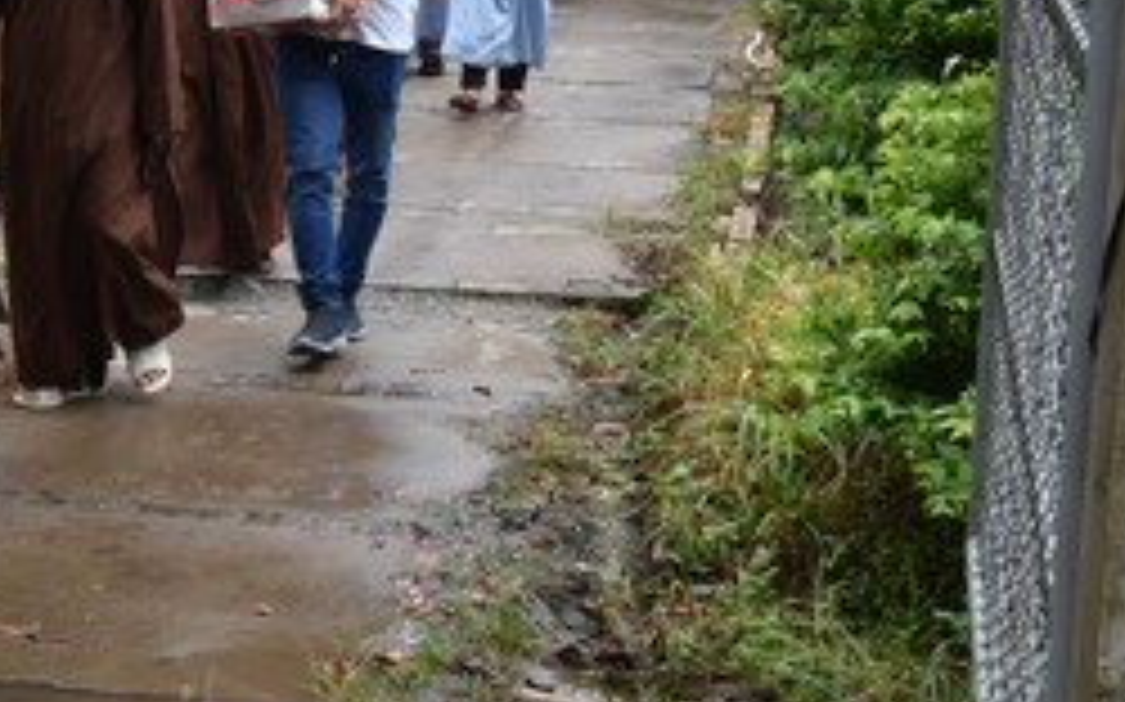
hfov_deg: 23.3
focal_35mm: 85
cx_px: -4
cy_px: 153
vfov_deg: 15.3
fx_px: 2605
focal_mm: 32
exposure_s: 1/200
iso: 400
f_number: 7.1
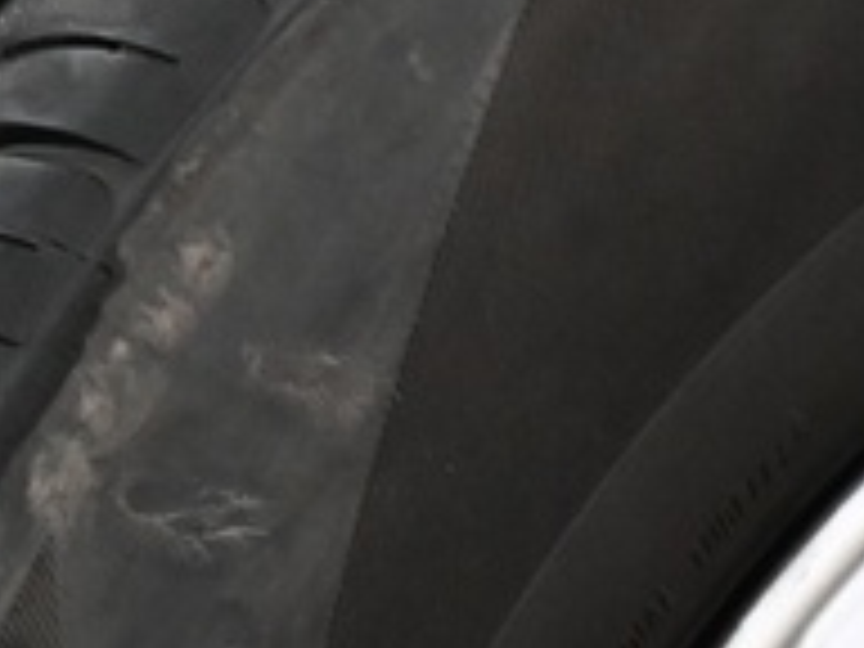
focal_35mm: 250
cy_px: 1683
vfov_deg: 5.7
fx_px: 6242
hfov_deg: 7.8
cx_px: 1336
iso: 1600
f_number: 3.8
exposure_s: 1/30
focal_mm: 20.5
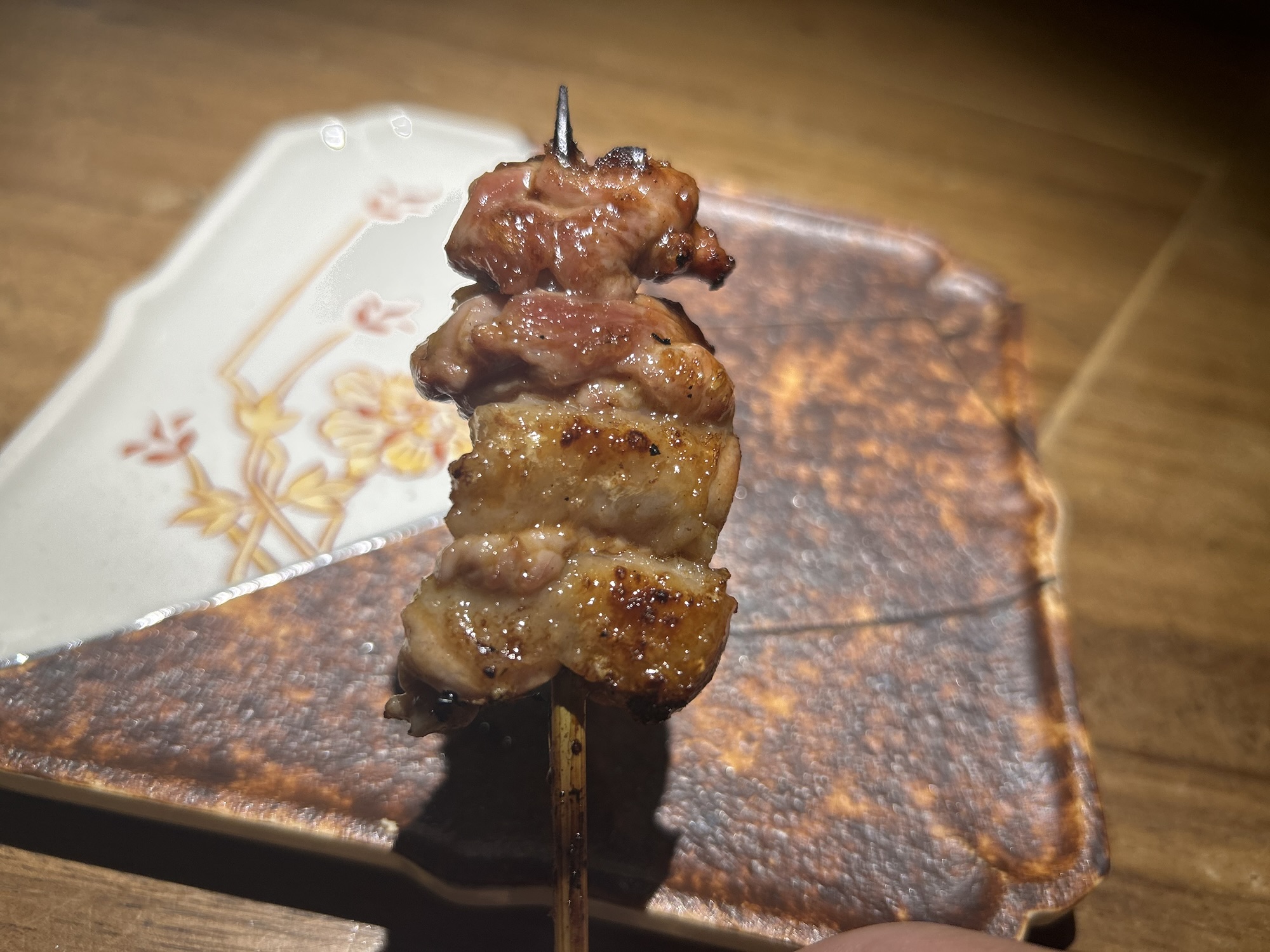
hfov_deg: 67.3
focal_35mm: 26
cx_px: 635
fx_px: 954
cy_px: 476
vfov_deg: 53.1
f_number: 1.5
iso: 32
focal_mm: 5.7
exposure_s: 1/106
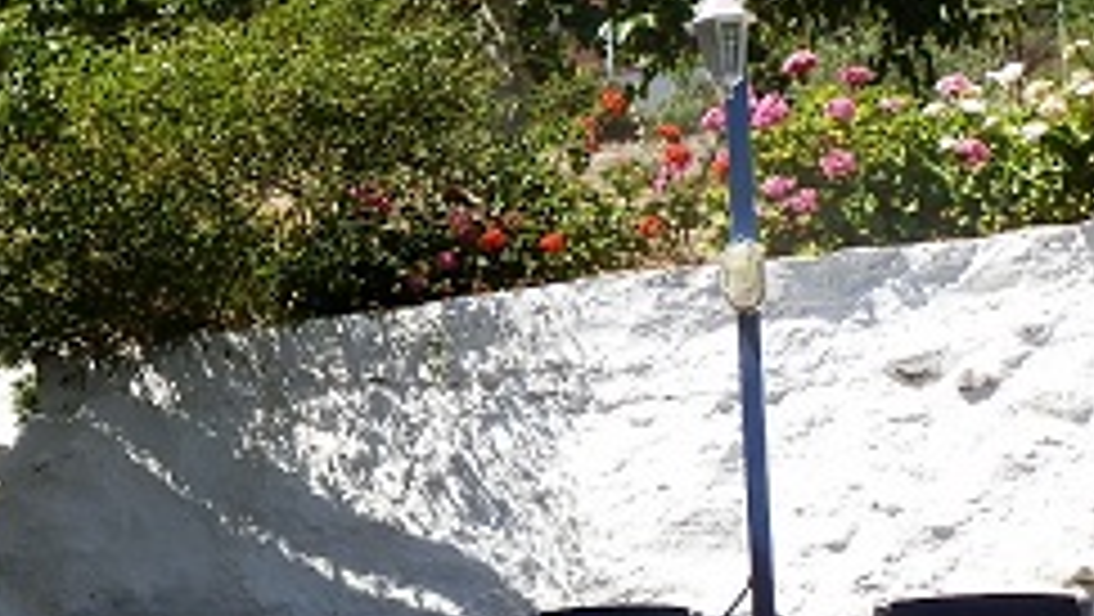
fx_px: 2148
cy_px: 510
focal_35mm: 74
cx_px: 72
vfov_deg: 16.2
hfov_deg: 27.4
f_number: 9.8
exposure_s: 1/60
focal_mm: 5.96
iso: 64
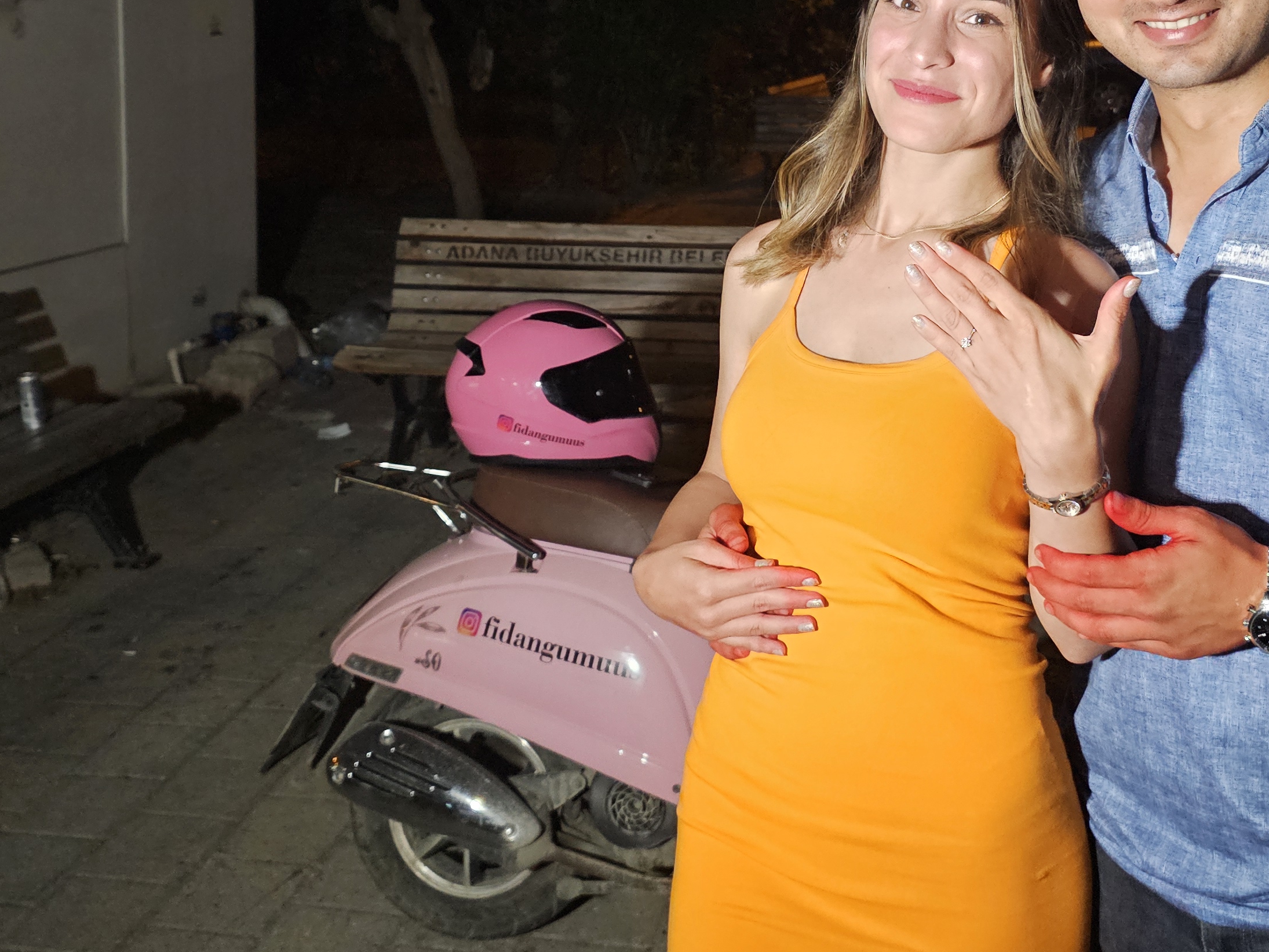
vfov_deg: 33.8
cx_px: 775
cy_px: 258
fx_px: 1540
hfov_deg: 44.5
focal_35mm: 42
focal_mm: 6.3
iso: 640
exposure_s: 1/50
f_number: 1.7
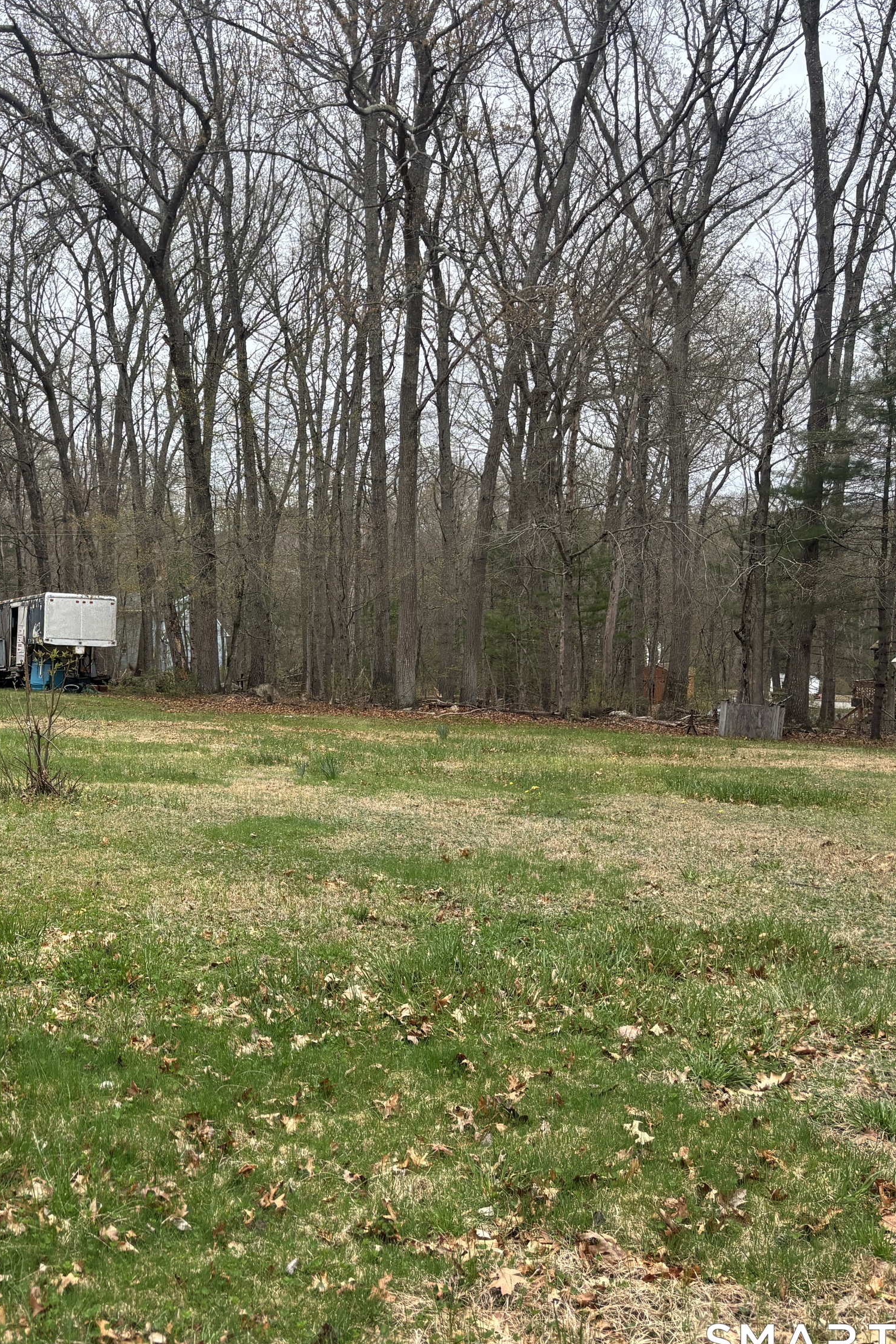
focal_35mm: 37
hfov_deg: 33.7
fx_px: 1381
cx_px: 60
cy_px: 682
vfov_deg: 51.9
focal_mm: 5.96
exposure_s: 1/1080
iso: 50
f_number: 1.6
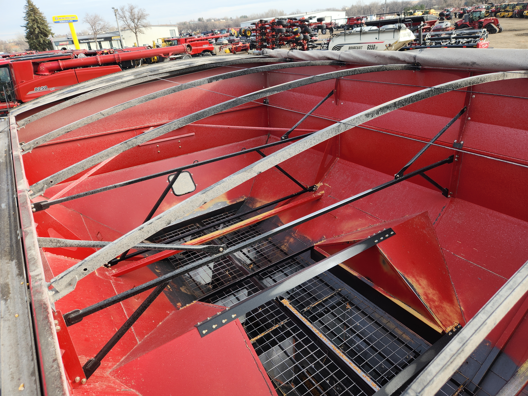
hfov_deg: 73.9
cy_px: 198
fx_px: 351
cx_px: 264
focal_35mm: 23
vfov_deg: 58.9
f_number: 1.8
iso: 20
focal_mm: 5.4
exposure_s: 1/493
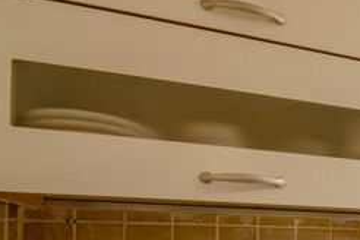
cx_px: 487
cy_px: 255
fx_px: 430
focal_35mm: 43
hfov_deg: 32.1
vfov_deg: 28.7
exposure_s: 1/3
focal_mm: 15
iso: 200
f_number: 5
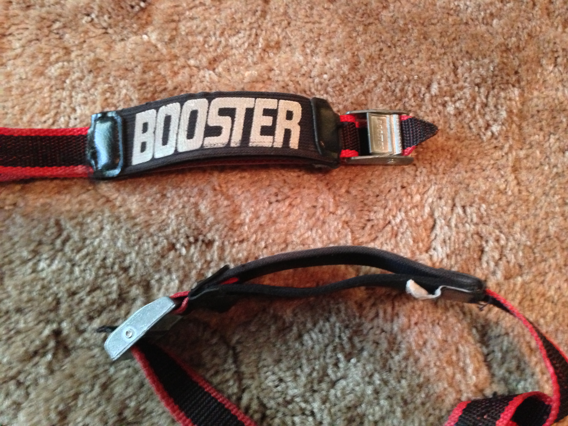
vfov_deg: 42.9
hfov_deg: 55.4
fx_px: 541
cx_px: 284
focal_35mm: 33
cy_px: 213
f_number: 2.4
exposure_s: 1/15
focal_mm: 4.13
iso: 800
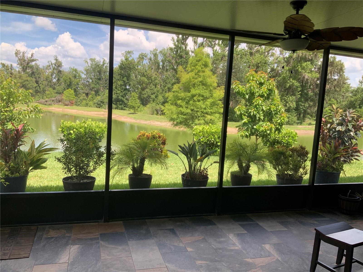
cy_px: 136
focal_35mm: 29
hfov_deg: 61.7
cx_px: 182
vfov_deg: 48.2
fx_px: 304
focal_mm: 3
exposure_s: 1/353
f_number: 1.8
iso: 16
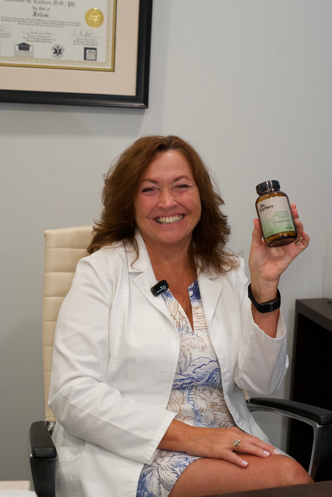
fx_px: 692
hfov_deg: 27.0
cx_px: 166
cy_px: 248
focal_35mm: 50
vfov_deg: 39.6
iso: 2000
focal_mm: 50
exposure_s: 1/100
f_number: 4.5
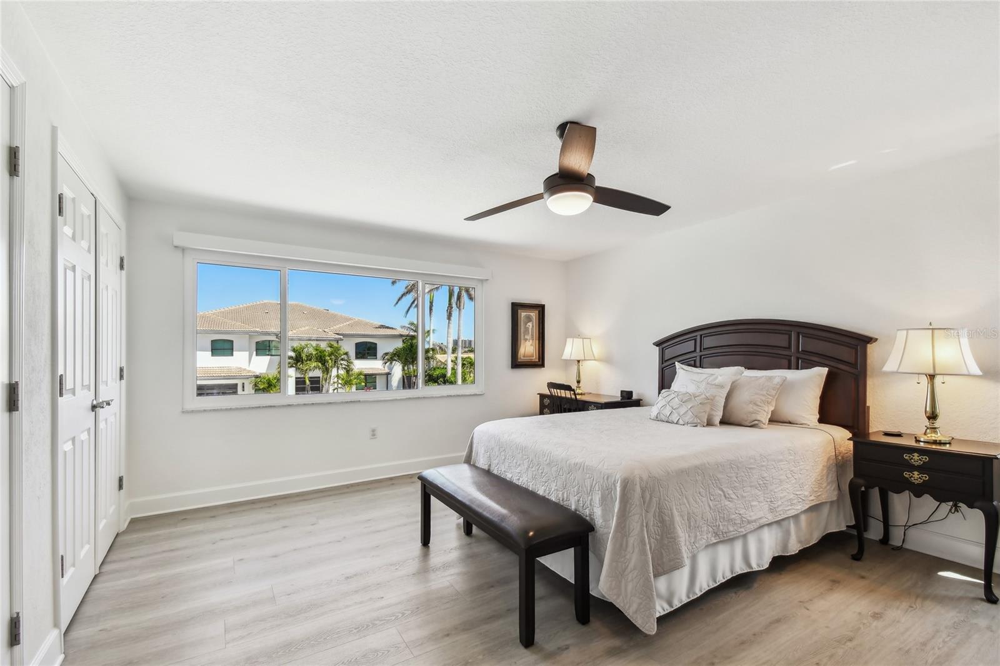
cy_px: 333
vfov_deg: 77.3
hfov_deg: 100.4
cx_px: 500
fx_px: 417
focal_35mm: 15
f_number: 7.1
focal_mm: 10
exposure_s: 1/60
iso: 100
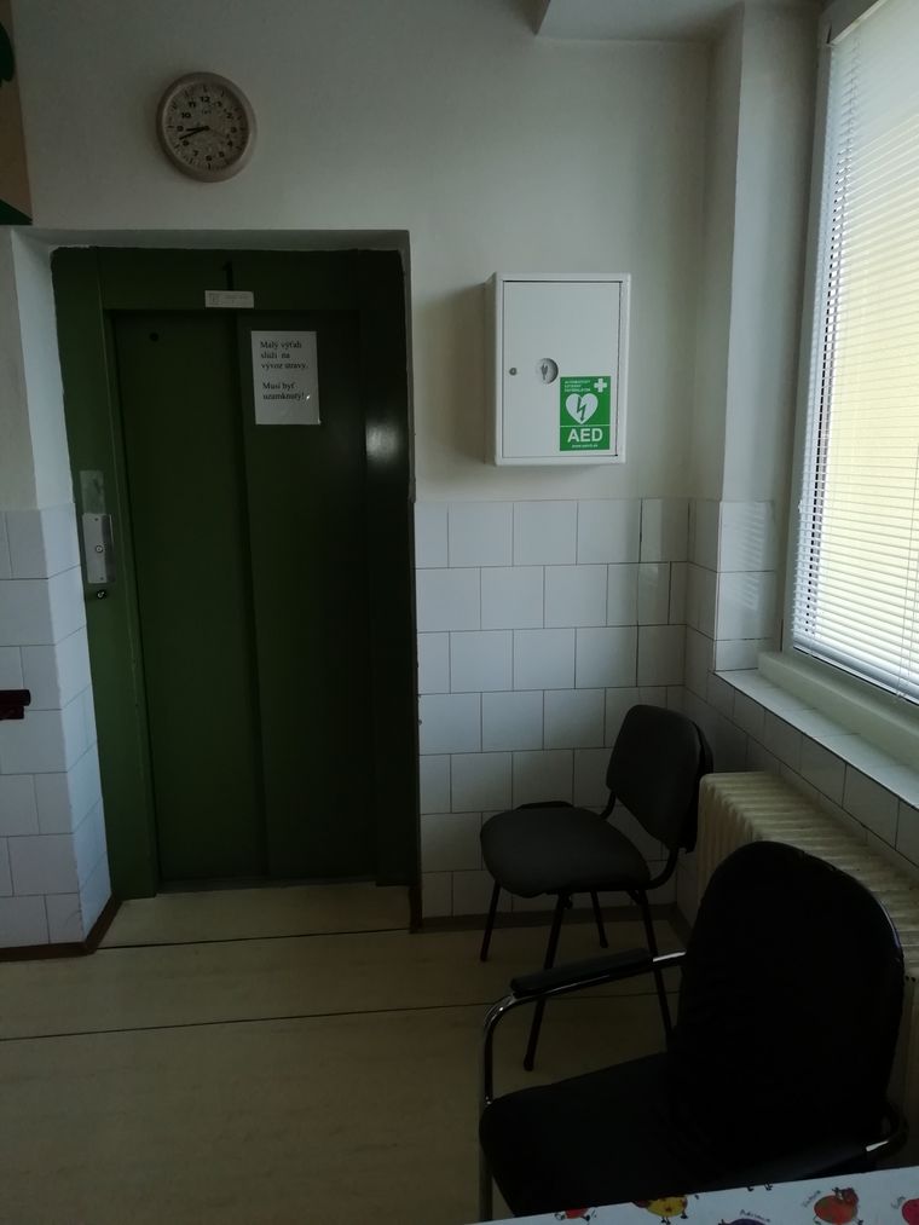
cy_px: 612
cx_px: 460
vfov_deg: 67.3
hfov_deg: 53.1
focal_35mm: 26
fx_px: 920
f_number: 2.2
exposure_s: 1/50
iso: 80
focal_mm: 3.46
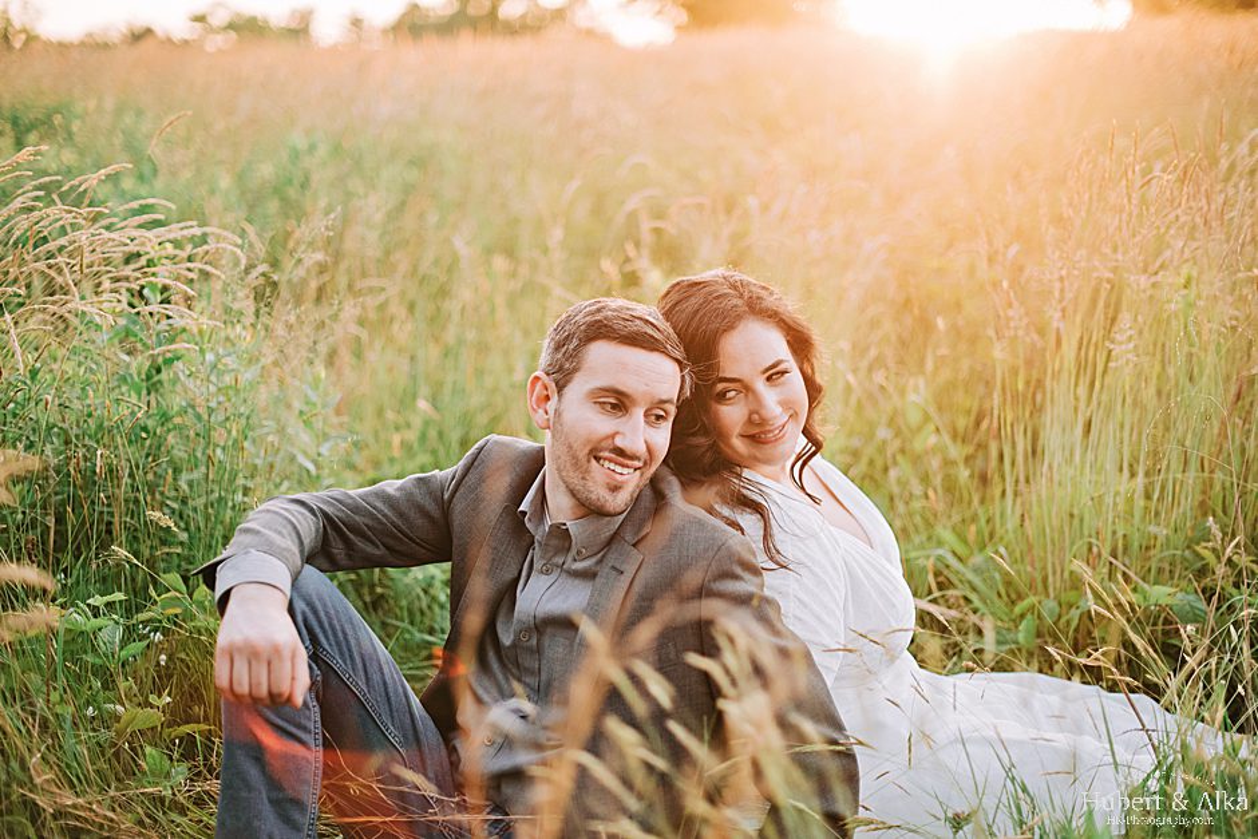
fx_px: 1747
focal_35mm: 50
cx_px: 629
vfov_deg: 27.0
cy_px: 420
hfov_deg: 39.6
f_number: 1.4
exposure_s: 1/2000
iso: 640
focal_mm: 50
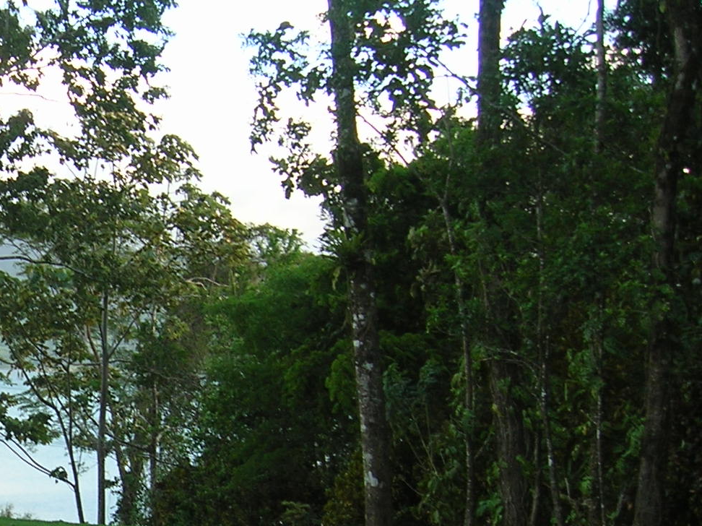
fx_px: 1622
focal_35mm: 80
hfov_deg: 22.8
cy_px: 393
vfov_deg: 18.3
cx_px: -100
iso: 50
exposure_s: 1/81.6
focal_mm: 5.7
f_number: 2.9
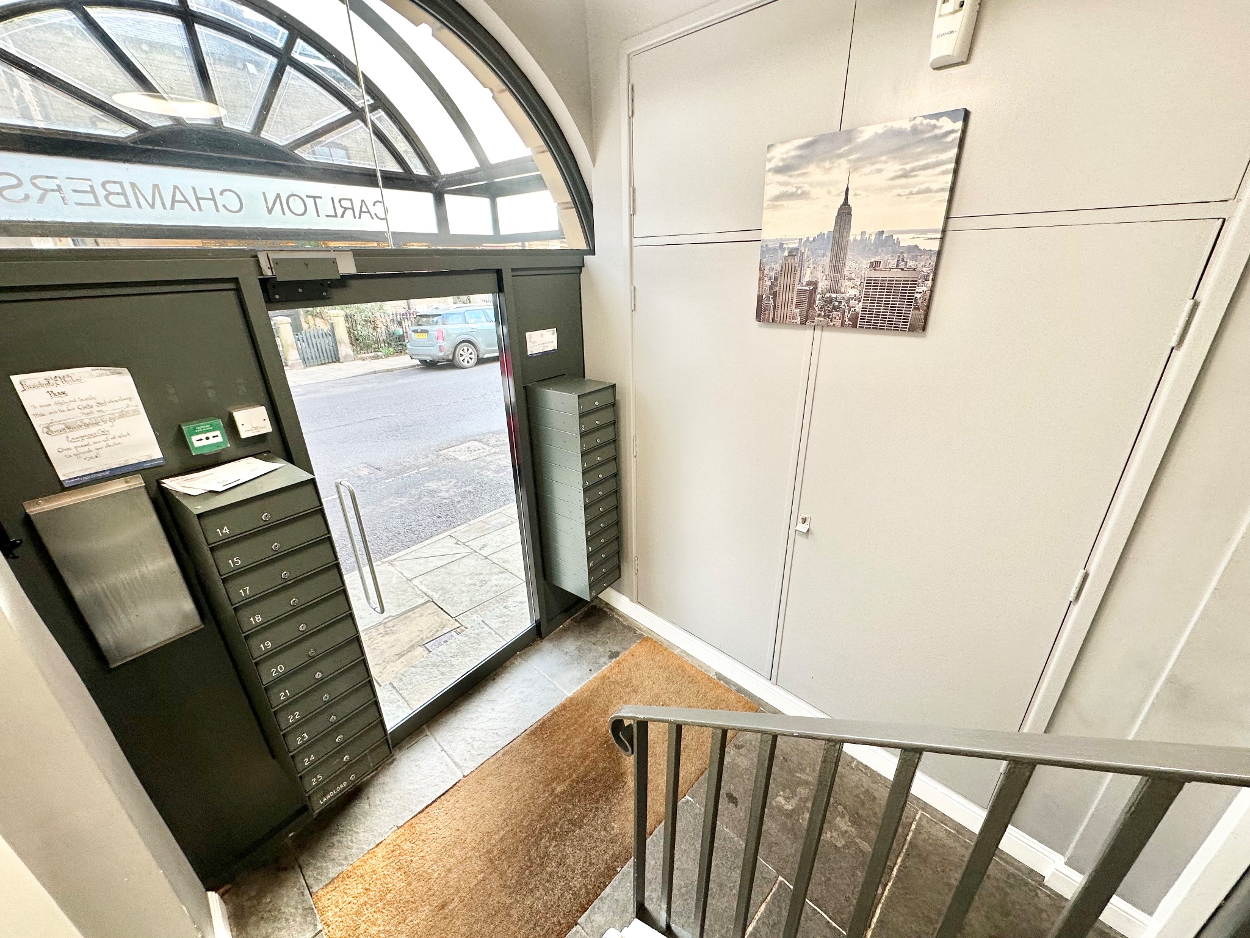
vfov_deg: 85.7
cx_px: 625
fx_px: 506
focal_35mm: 14
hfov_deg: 102.1
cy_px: 469
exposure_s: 1/100
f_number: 2.2
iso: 100
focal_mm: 2.22
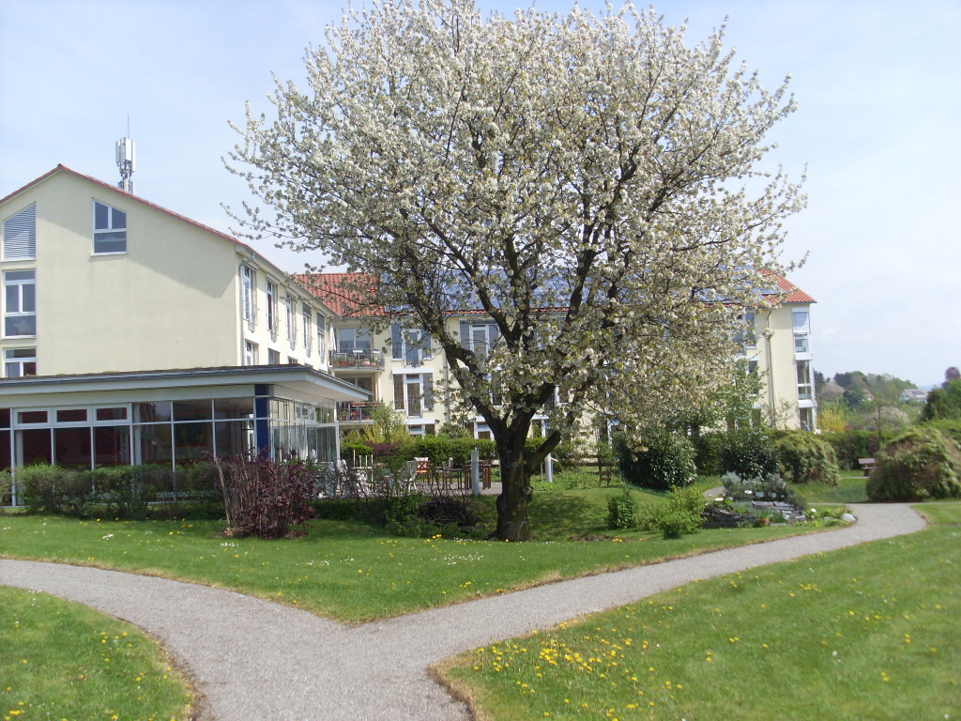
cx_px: 480
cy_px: 360
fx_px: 1055
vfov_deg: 37.7
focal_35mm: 38
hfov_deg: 49.0
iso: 80
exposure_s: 1/250
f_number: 7.7
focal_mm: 6.3
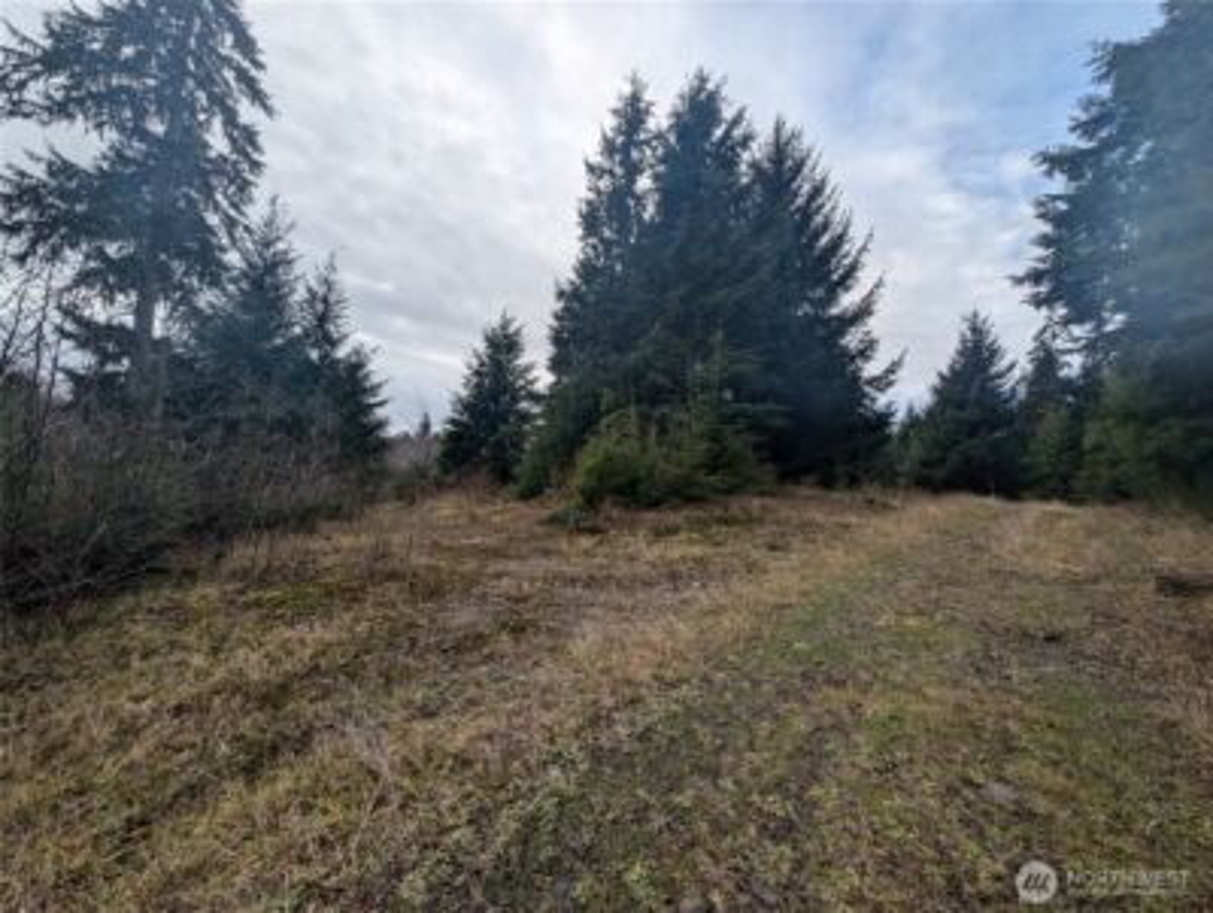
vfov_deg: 94.6
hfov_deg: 110.5
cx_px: 606
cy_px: 456
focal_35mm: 12
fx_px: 421
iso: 41
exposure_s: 1/941
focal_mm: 2.23
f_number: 1.95
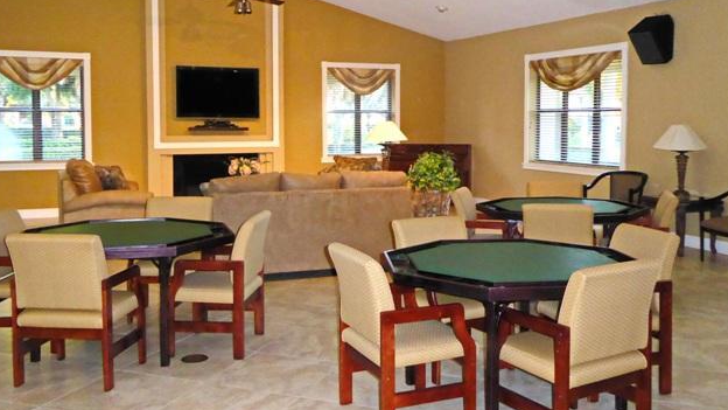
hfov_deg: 52.8
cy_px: 164
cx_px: 363
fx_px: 734
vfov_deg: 31.1
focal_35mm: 38
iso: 1000
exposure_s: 1/60
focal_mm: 5.8
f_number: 3.6
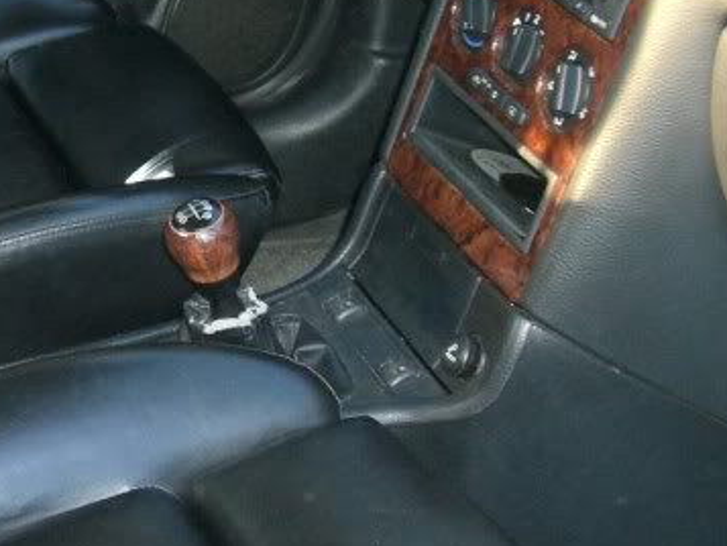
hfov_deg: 17.6
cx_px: -22
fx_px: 2290
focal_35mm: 109
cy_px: 102
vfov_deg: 13.5
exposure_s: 1/60
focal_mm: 6.2
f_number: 2.7
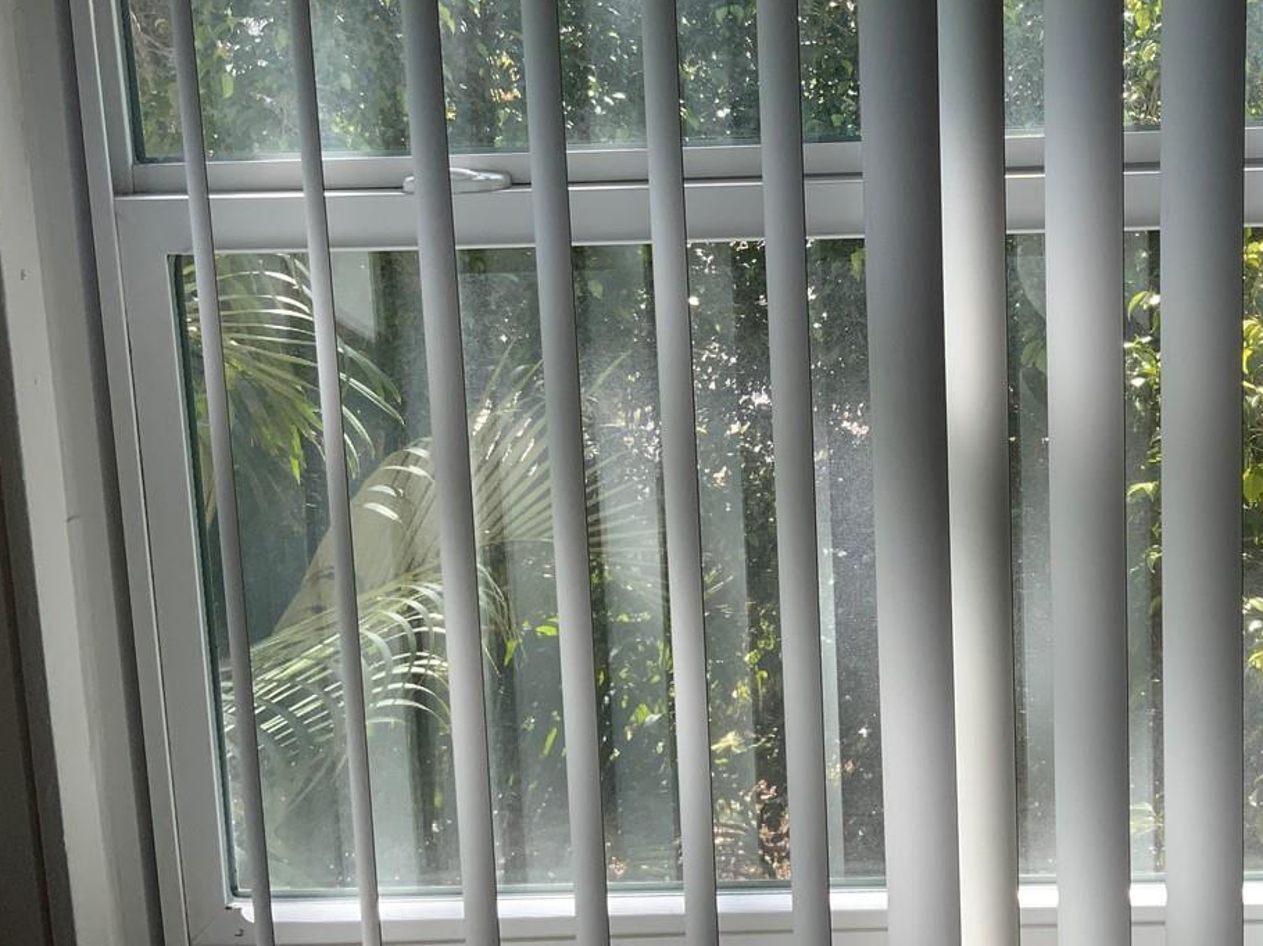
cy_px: 291
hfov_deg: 37.1
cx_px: 834
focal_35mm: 51
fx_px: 1860
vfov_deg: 28.3
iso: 16
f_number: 1.8
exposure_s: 1/161
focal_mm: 3
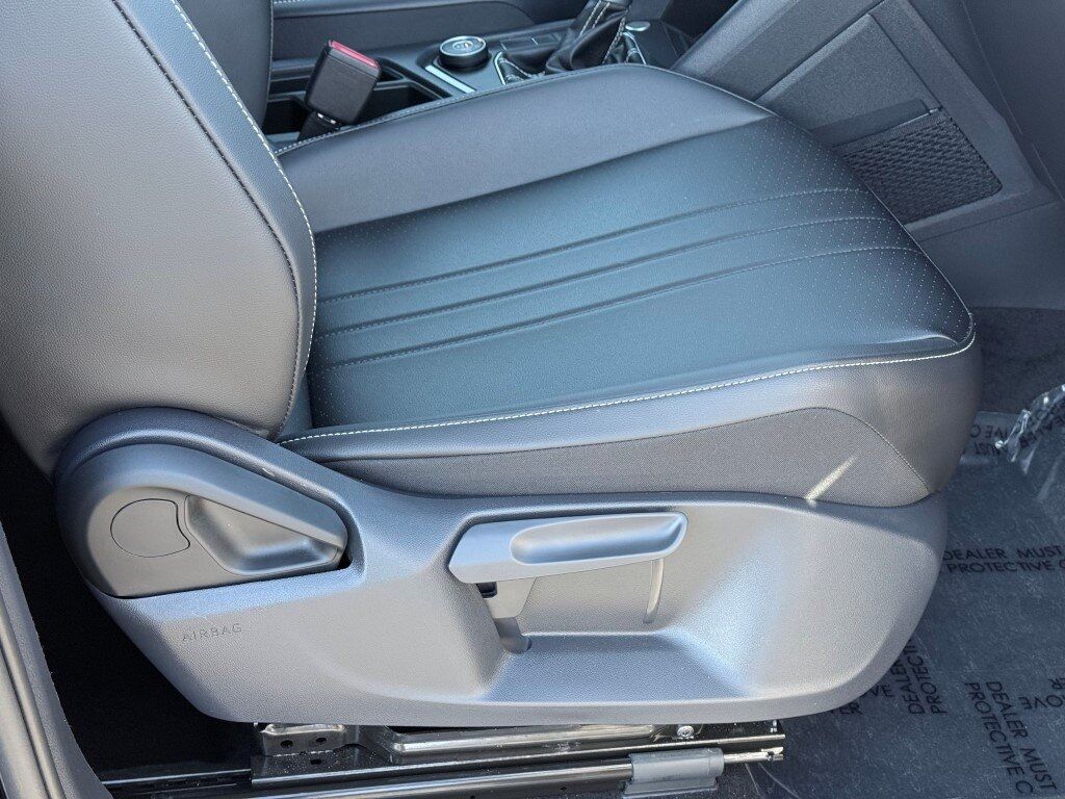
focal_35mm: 48
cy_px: 400
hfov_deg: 39.7
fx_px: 1477
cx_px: 532
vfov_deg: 30.3
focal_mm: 6.76
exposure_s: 1/121
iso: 80
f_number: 1.78
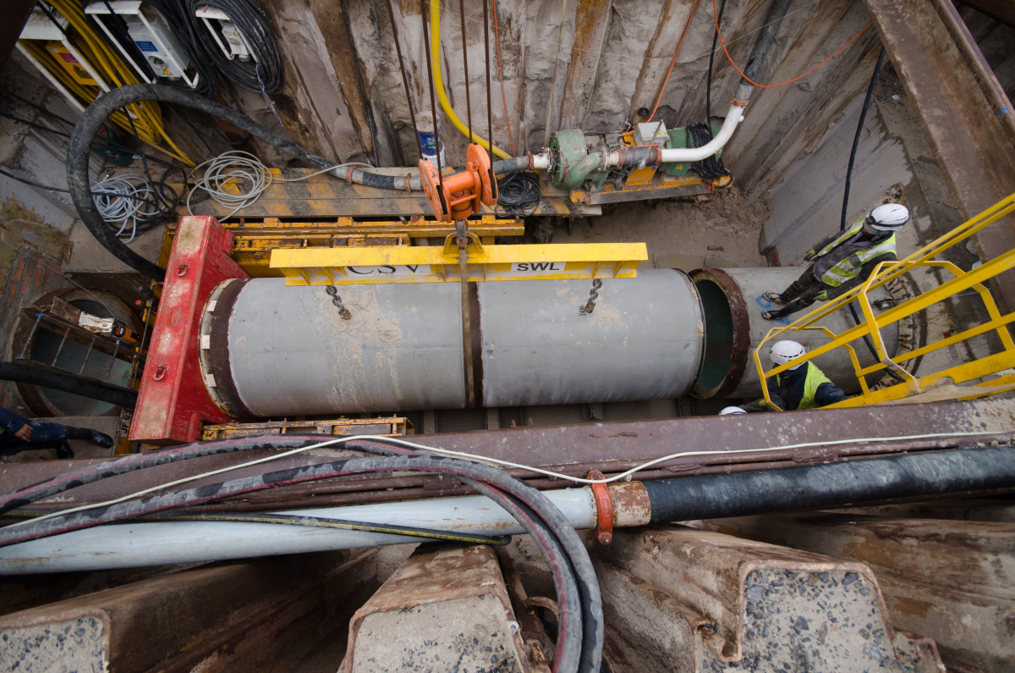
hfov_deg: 100.5
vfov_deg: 77.1
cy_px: 336
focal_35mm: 15
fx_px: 422
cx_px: 508
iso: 200
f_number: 7.1
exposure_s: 1/160
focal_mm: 10
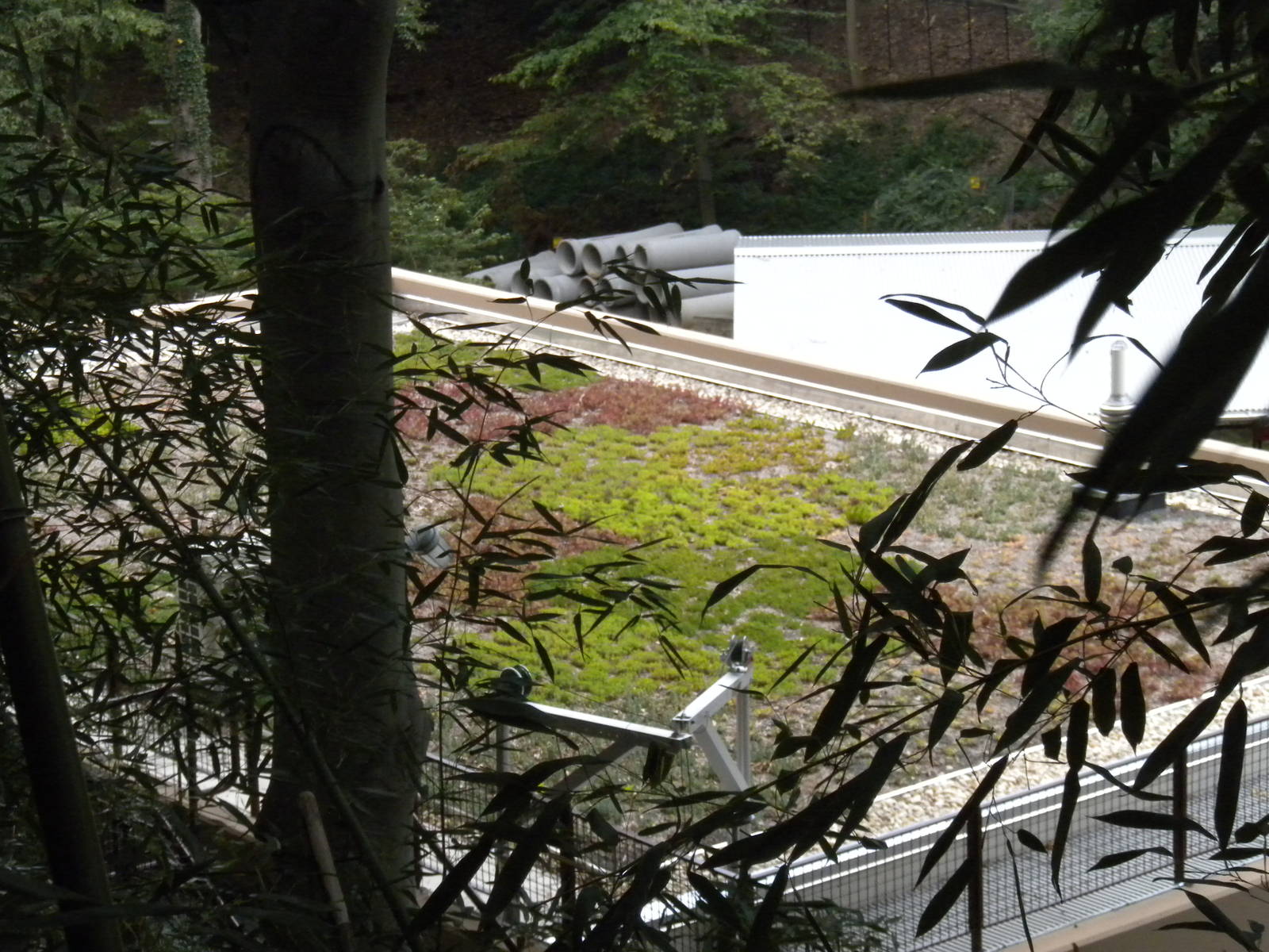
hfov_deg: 19.6
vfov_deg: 14.8
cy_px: 476
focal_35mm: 100
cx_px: 634
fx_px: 3666
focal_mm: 17.7
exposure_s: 1/430
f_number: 5.1
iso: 400
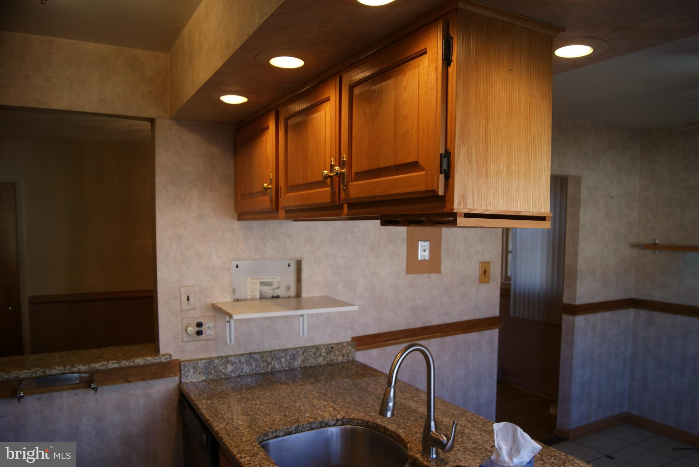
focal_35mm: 27
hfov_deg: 67.3
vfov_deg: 48.0
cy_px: 234
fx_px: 525
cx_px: 350
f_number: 4
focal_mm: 18
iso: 100
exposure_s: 1/40
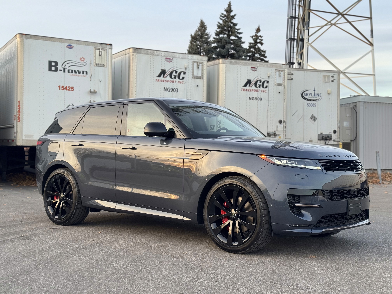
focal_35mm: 48
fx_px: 544
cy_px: 147
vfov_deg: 30.3
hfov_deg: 39.7
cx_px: 196
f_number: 1.78
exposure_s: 1/121
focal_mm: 6.76
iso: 50
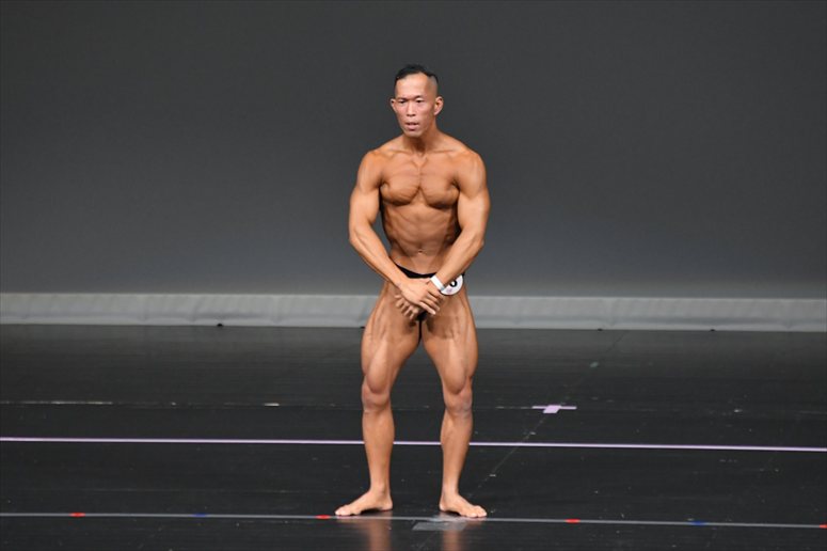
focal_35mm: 375
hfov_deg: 5.5
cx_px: 414
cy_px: 276
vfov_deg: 3.7
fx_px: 8610
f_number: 5.6
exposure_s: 1/400
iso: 4000
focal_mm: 250
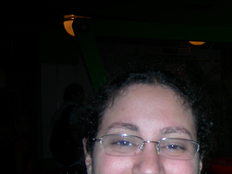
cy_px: 155
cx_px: 247
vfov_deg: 17.9
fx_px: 543
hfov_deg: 22.9
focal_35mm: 81
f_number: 2.8
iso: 50
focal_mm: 7.8
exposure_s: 1/60.1
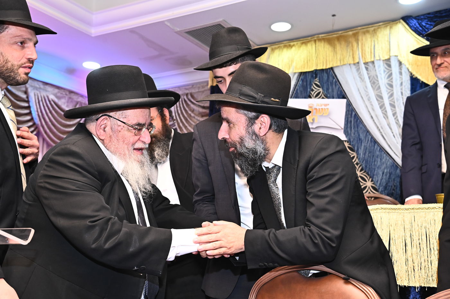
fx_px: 525
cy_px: 150
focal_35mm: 42
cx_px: 225
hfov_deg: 46.4
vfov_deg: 31.9
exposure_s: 1/200
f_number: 5.6
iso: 2000
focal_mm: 42
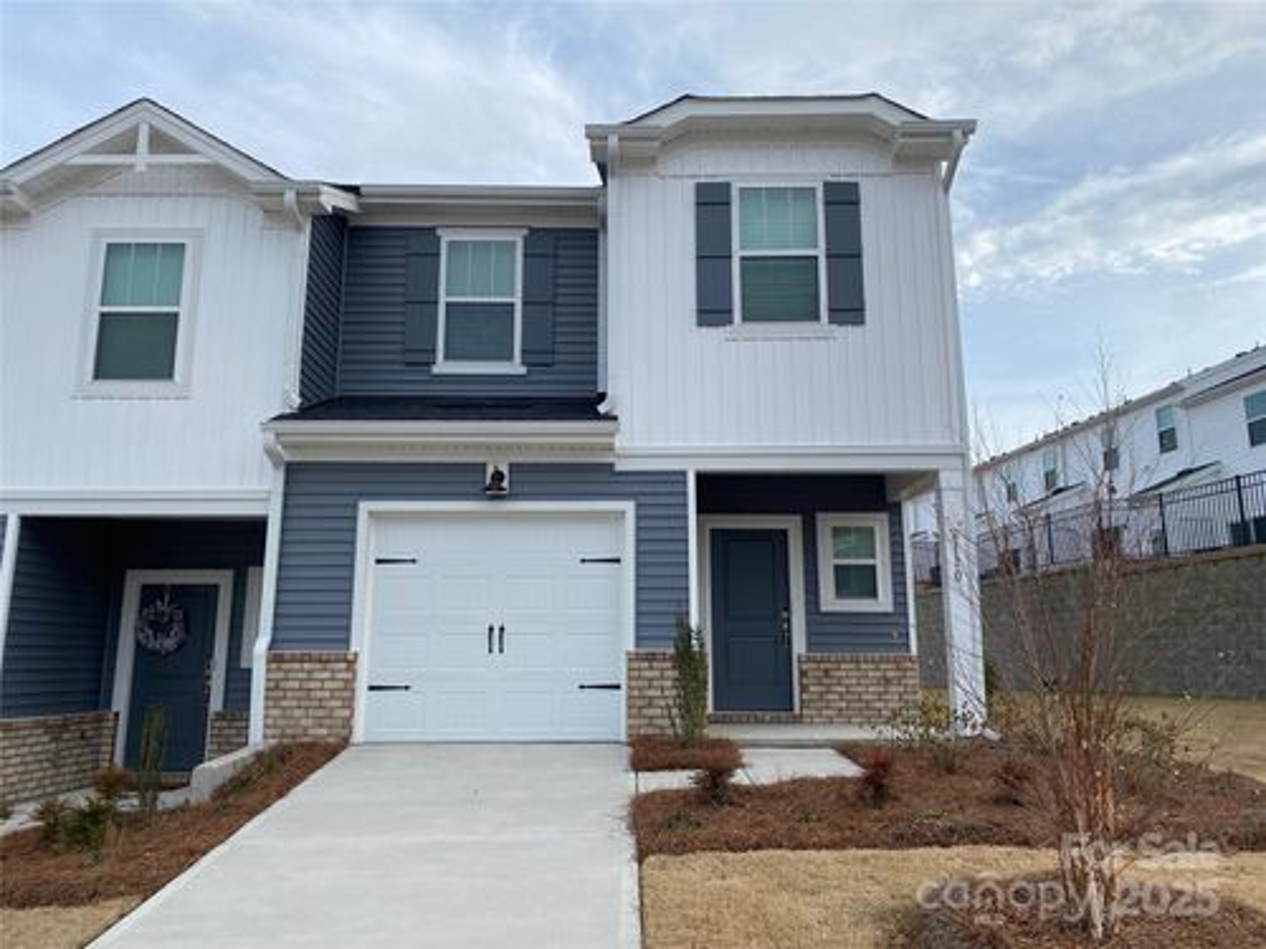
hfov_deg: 67.3
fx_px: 951
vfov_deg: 53.1
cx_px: 633
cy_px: 474
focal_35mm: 26
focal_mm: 4.25
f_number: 1.8
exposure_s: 1/1063
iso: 32
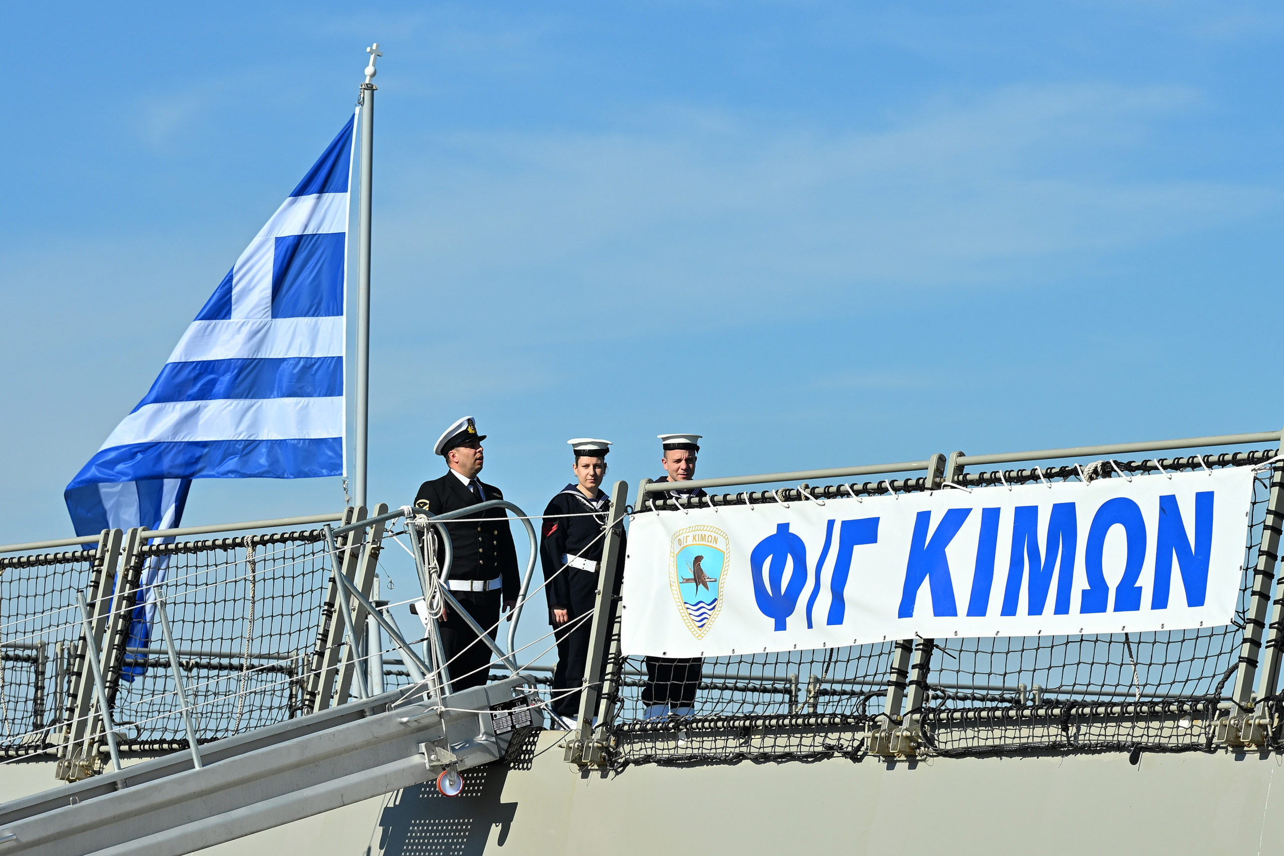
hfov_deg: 11.4
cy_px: 428
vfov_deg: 7.6
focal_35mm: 180
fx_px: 6420
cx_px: 642
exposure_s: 1/800
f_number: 6.3
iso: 100
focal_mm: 120
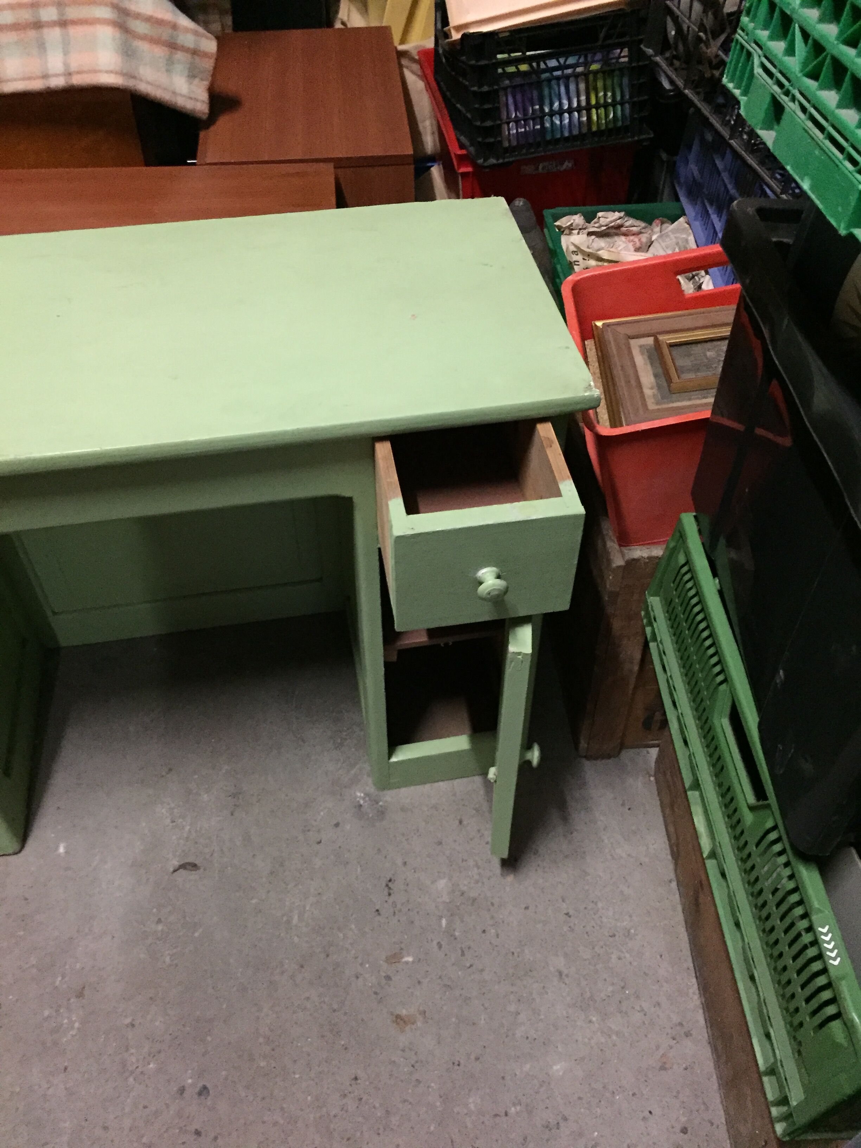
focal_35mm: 29
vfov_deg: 61.7
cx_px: 430
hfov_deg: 48.2
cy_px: 574
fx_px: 962
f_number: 2.2
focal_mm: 4.15
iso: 400
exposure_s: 1/17
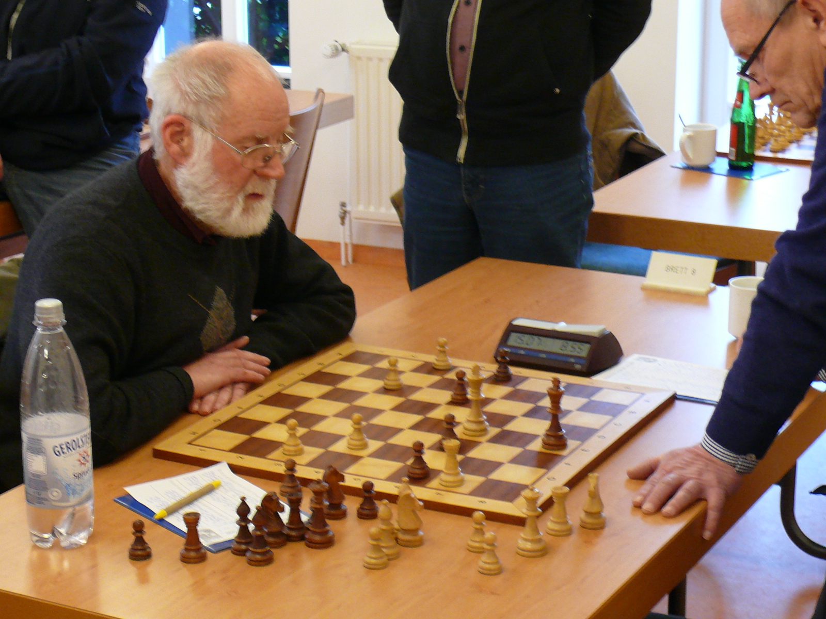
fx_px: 1933
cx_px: 413
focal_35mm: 81
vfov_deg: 18.2
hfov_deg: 24.1
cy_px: 310
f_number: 3.2
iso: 200
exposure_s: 1/13
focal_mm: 11.9
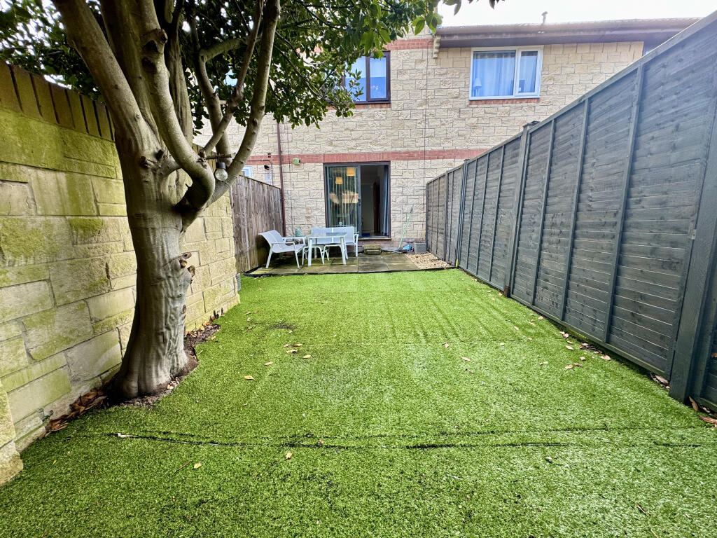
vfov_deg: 85.7
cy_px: 269
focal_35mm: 14
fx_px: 290
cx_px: 358
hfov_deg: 102.1
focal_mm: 2.22
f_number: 2.2
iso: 40
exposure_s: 1/102
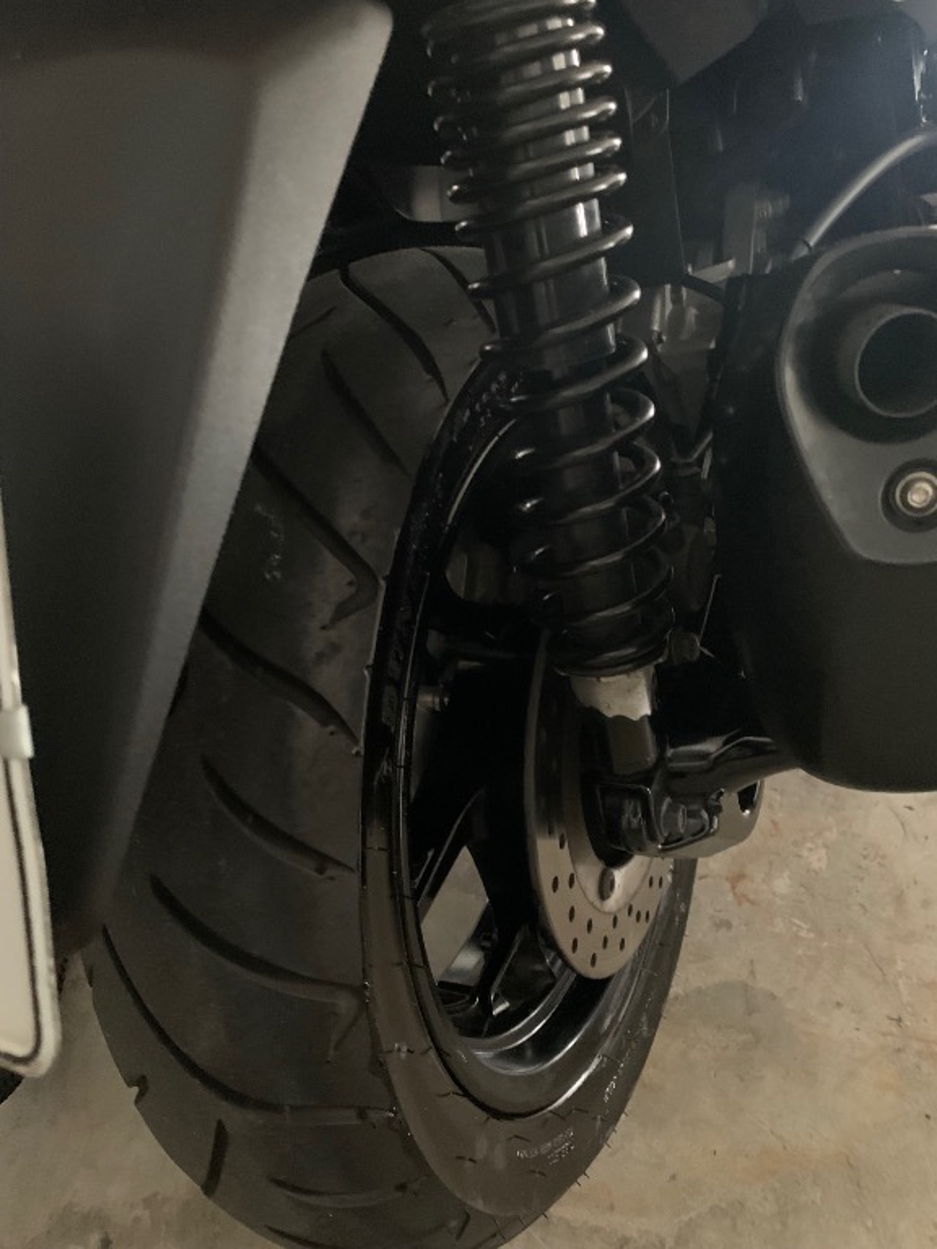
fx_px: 938
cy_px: 624
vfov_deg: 67.3
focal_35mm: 26
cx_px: 468
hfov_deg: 53.1
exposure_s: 1/15
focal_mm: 4.25
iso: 1250
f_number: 1.8
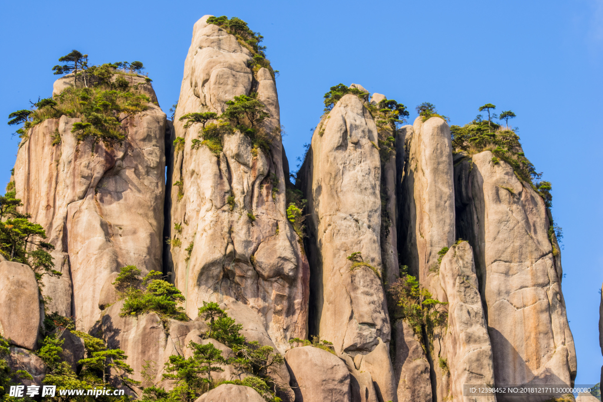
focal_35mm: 98
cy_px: 201
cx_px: 302
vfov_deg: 14.0
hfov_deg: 20.8
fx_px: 1642
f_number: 22
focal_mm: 98
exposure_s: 1/25
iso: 100
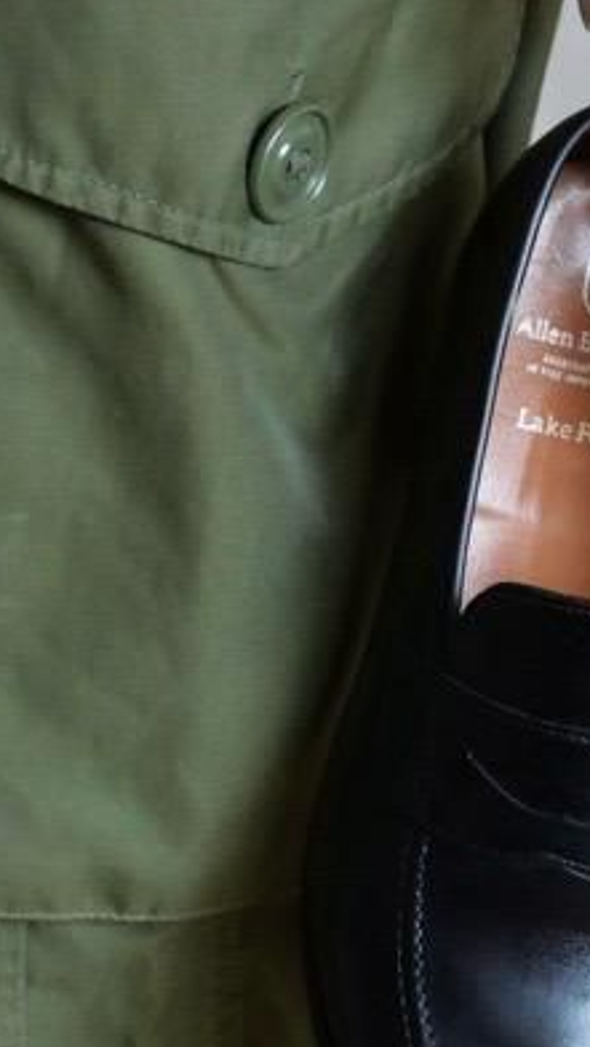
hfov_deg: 6.1
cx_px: 713
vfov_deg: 10.8
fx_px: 5525
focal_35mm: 199
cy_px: 573
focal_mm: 42
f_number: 3.9
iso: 2000
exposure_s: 1/100
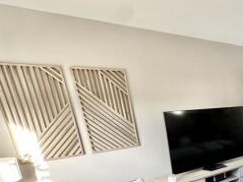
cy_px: 177
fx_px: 232
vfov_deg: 38.7
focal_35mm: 33
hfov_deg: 46.3
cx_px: 243
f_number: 2.2
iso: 250
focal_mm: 2.22
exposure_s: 1/99
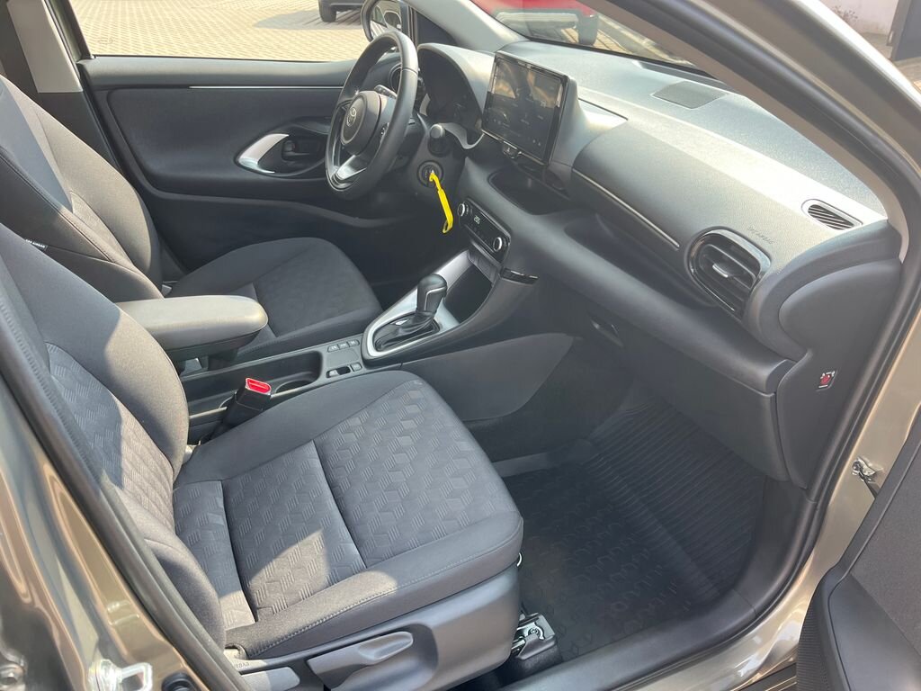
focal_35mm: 26
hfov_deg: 67.3
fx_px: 692
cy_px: 346
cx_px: 460
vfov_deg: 53.1
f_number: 1.6
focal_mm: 5.1
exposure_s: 1/240
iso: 50
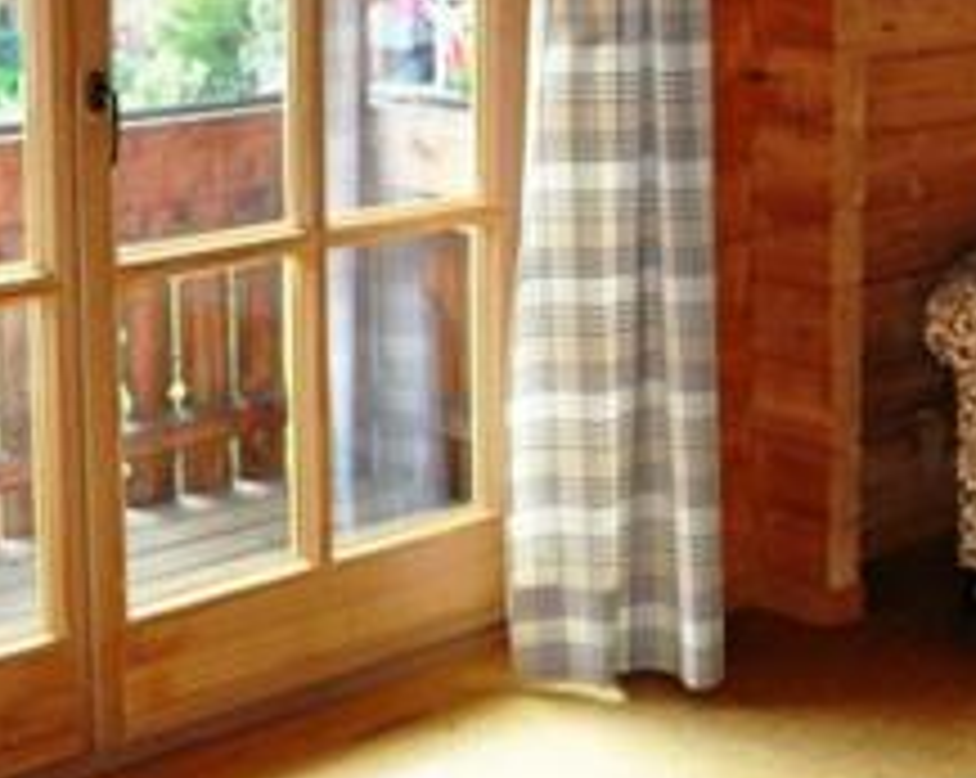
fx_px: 2481
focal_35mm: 86
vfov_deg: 17.6
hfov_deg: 22.0
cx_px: 789
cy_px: 85
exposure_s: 1/60
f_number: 3.8
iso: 800
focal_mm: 20
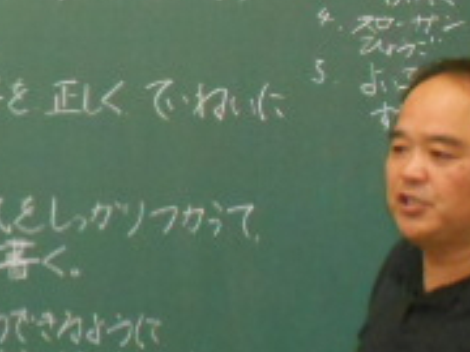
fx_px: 3191
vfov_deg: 6.3
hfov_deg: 8.2
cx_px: -332
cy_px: 63
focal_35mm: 235
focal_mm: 11.6
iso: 640
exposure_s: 1/60
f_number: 5.3
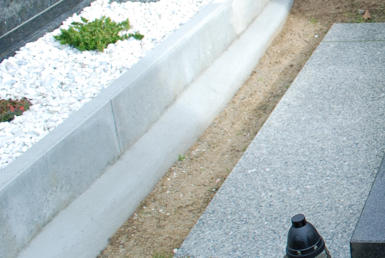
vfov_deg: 16.4
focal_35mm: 82
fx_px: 878
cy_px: 2
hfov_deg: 21.7
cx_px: 535
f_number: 5.6
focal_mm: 18
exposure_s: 1/125
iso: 110
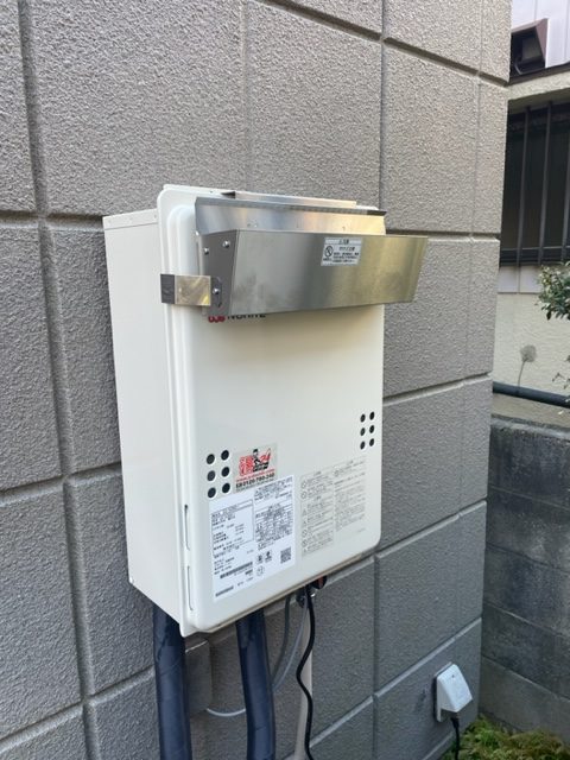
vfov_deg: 67.3
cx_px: 285
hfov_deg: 53.1
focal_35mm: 26
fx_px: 571
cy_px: 380
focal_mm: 4.2
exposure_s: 1/124
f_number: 1.6
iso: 32
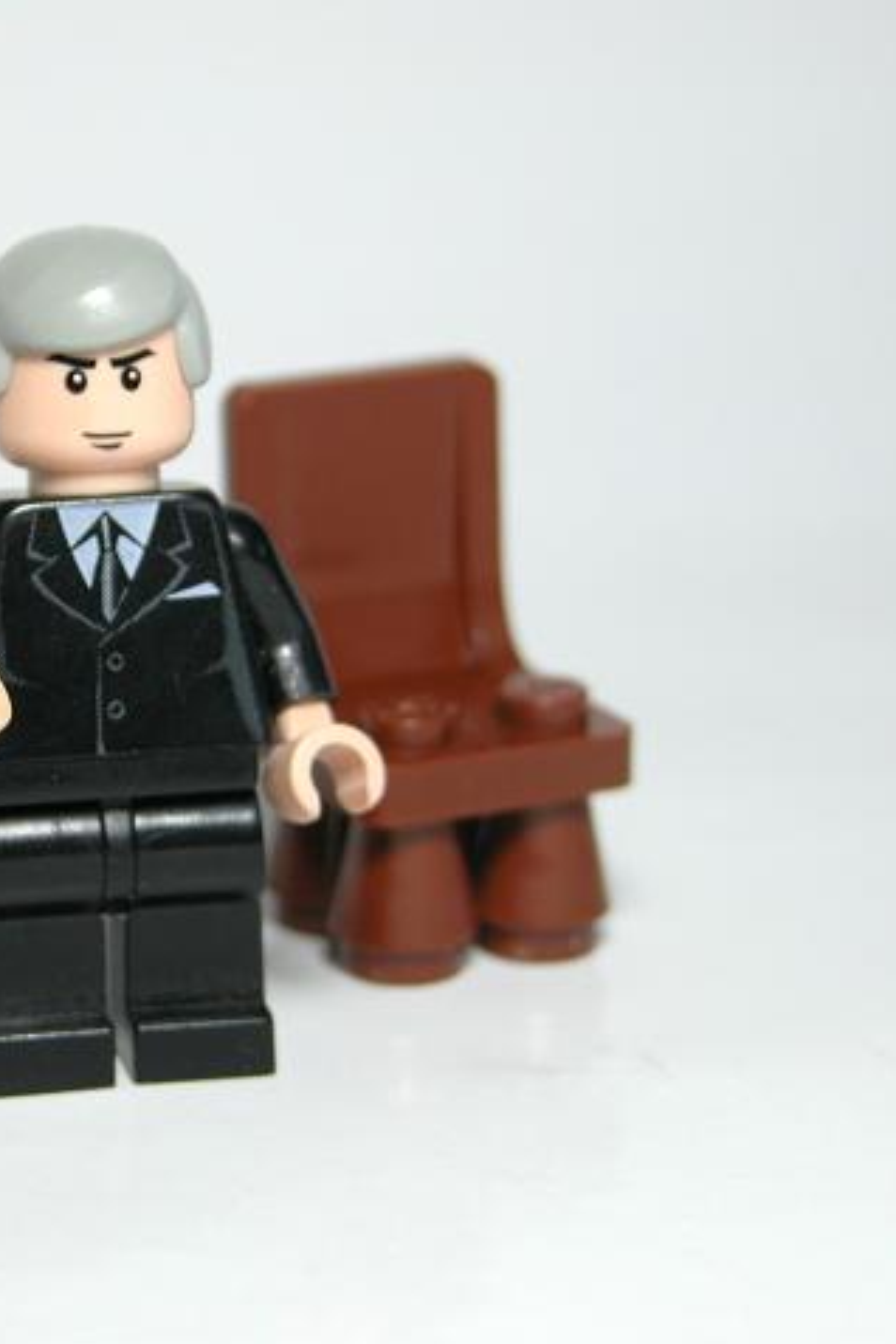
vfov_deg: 12.7
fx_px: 6048
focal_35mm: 162
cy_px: 673
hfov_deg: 8.4
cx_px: 118
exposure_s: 1/58.2
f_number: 3.7
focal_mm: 29.5
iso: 100
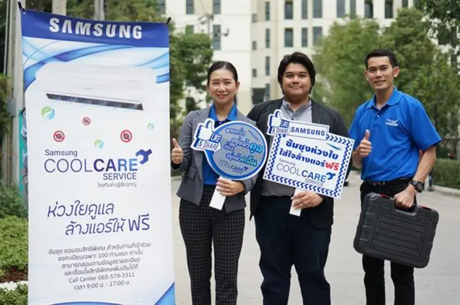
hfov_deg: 37.9
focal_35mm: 52
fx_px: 670
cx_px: 230
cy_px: 152
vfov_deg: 25.7
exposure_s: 1/2000
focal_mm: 35
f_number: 2
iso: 100
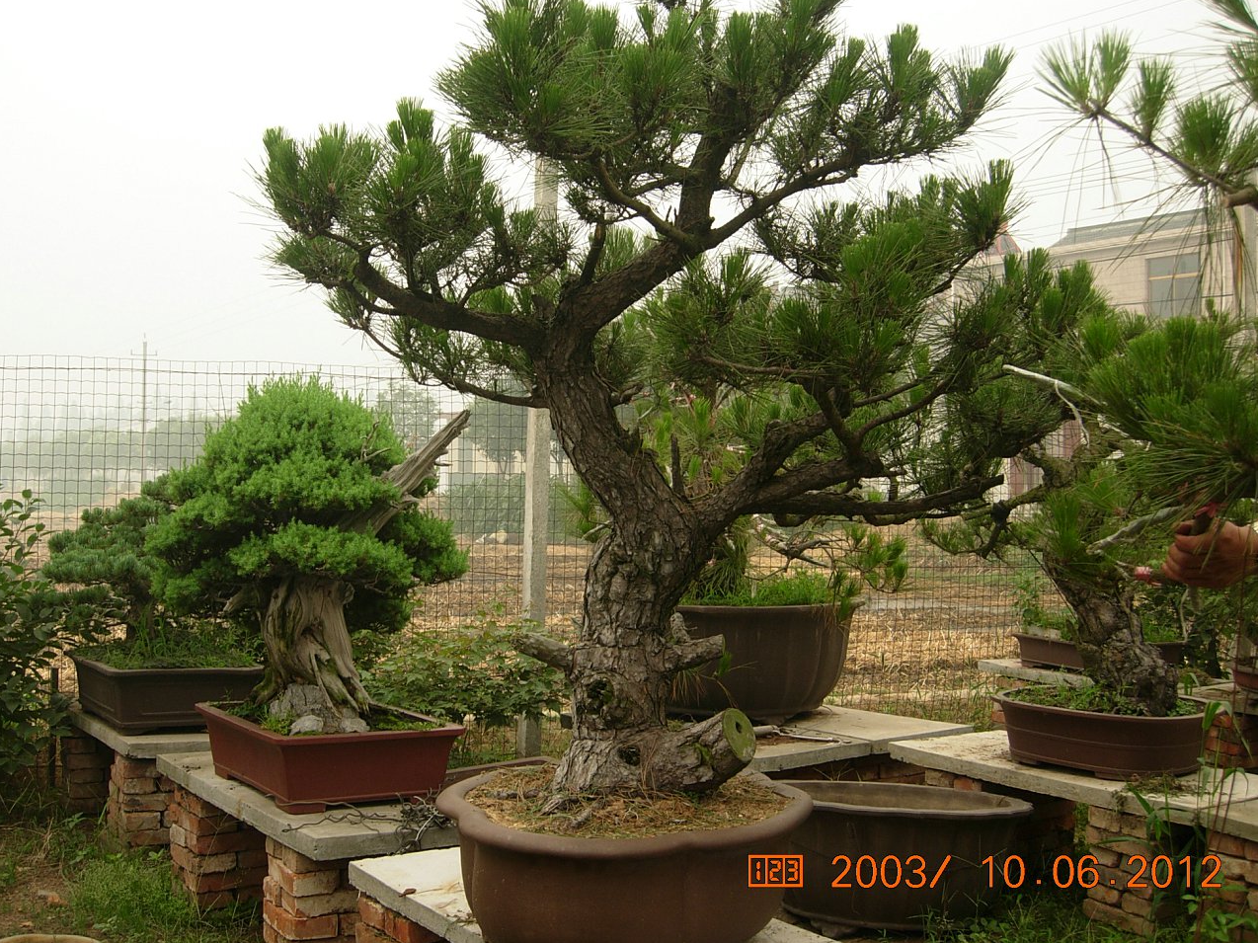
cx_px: 613
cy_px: 479
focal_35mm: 38
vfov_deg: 37.7
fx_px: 1381
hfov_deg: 49.0
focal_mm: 7.5
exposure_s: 1/95.8
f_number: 3.4
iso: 50
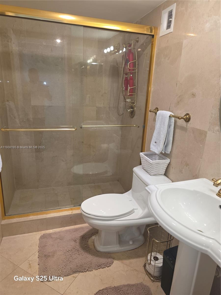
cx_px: 110
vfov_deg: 73.9
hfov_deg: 58.9
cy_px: 148
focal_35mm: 23
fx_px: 196
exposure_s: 1/120
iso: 160
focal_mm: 6.3
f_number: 1.7
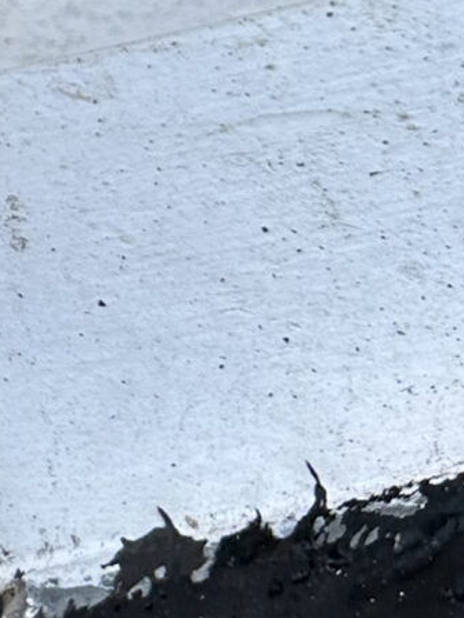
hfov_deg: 9.3
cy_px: -161
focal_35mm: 137
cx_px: -776
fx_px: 2449
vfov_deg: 13.9
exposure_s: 1/286
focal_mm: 6.86
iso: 80
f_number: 1.78
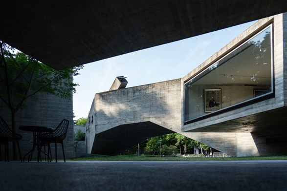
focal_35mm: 24
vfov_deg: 53.1
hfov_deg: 73.8
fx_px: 191
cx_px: 144
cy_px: 96
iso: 100
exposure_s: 1/320
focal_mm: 24
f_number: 4
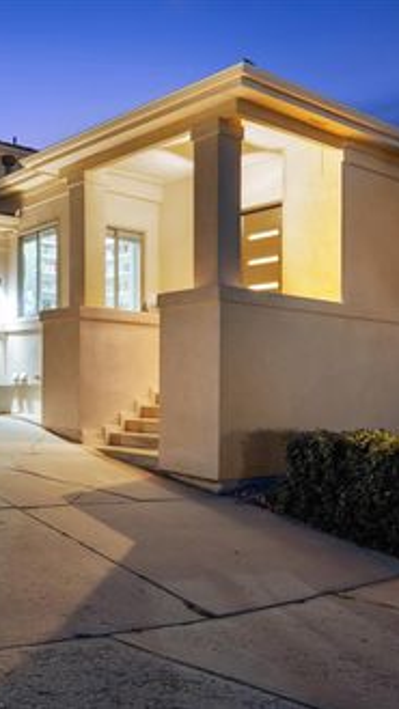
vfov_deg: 56.6
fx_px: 658
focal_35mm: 35
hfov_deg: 31.2
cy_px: 354
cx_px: -2
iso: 400
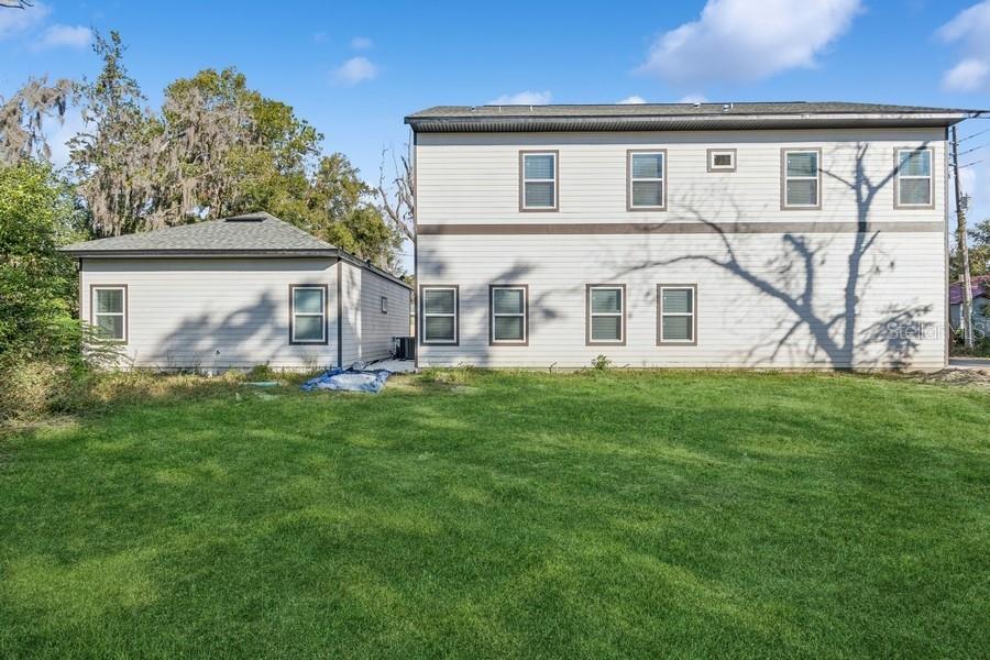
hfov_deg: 93.3
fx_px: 467
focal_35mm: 17
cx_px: 495
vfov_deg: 70.4
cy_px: 330
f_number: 8
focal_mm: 11.5
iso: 200
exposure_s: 1/400
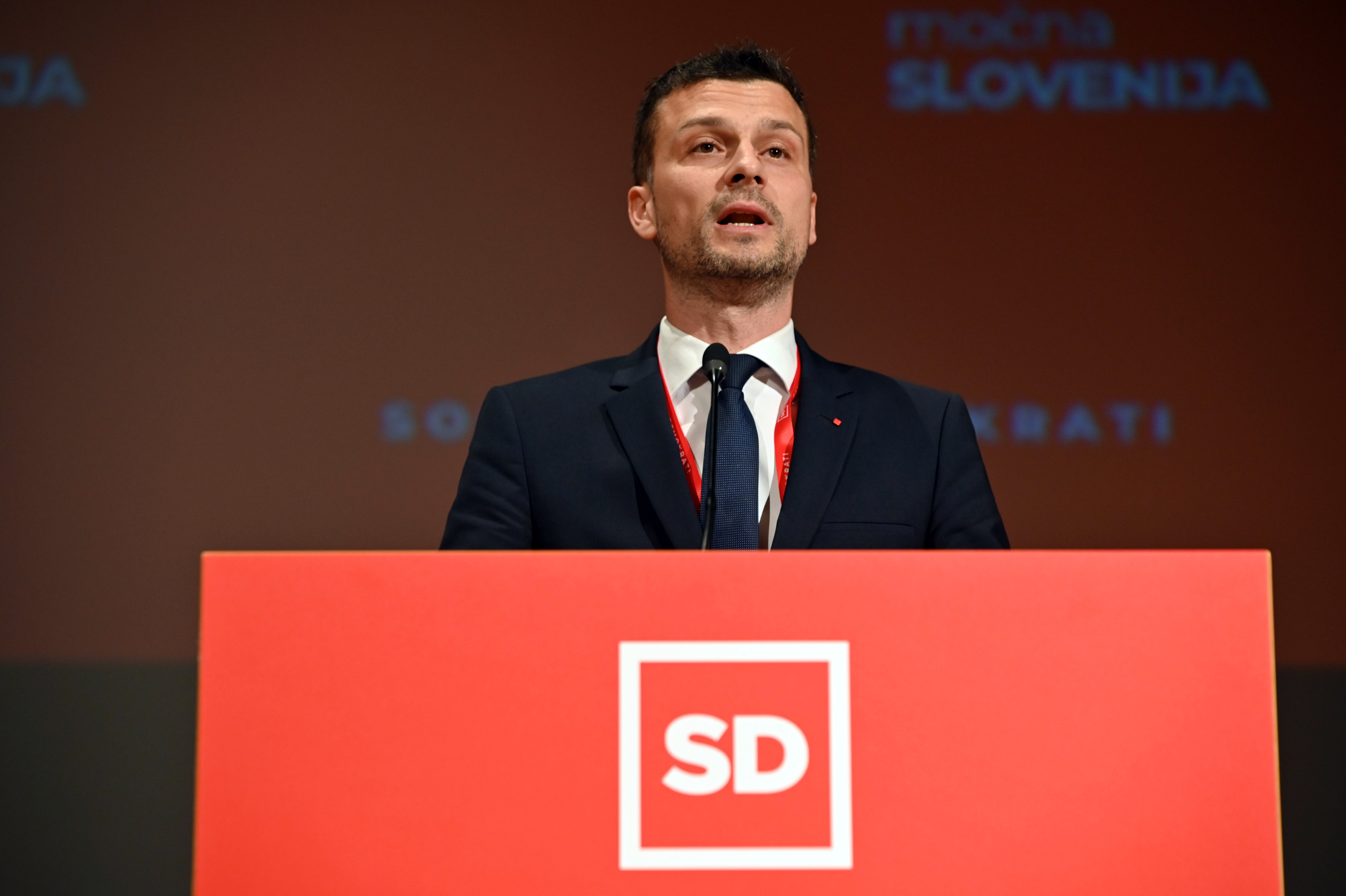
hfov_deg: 13.3
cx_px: 673
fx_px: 5791
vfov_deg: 8.8
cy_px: 448
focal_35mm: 155
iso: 1600
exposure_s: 1/160
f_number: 4
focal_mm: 155
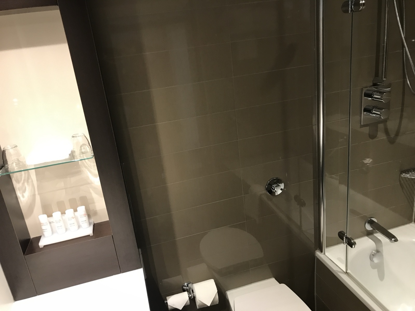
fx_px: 336
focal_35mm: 28
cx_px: 208
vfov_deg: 49.7
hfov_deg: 63.4
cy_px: 156
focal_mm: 3.99
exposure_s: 1/17
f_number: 1.8
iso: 64
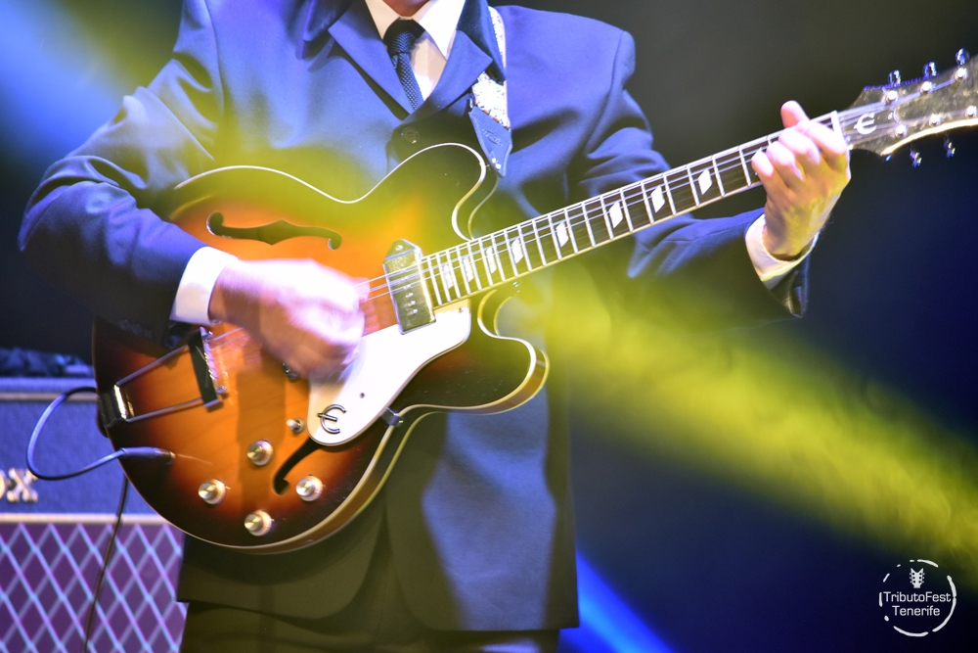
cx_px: 489
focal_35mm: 270
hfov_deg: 7.6
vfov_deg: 5.1
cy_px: 326
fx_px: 7336
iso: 1000
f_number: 5.6
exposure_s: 1/15
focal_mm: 180
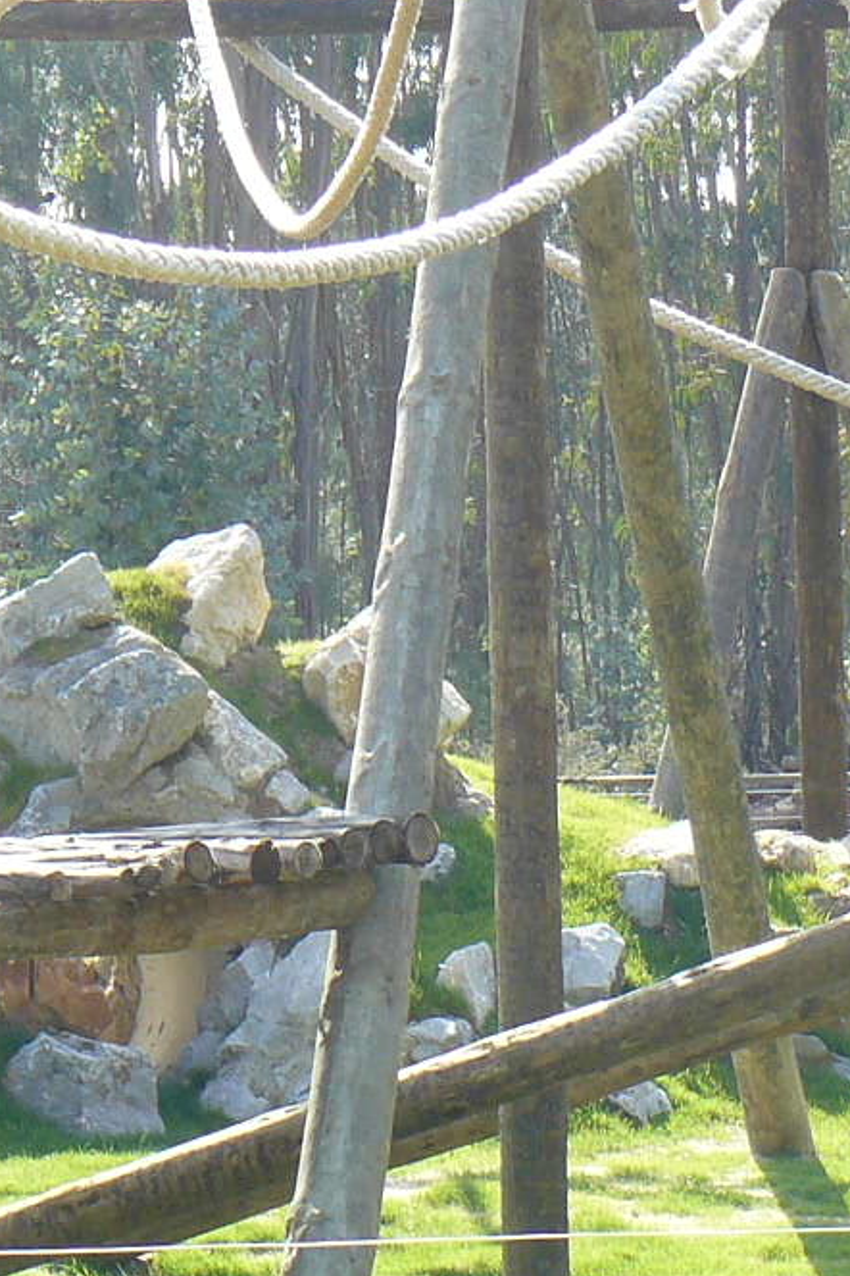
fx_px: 9314
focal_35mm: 263
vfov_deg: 7.8
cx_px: -269
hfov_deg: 5.2
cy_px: 591
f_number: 4
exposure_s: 1/200
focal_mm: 14.5
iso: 100
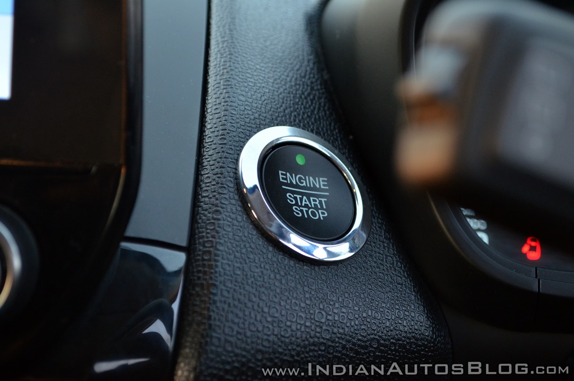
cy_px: 190
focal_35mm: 66
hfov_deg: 30.6
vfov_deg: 20.5
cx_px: 287
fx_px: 1050
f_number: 5.3
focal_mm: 44
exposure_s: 1/80
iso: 800
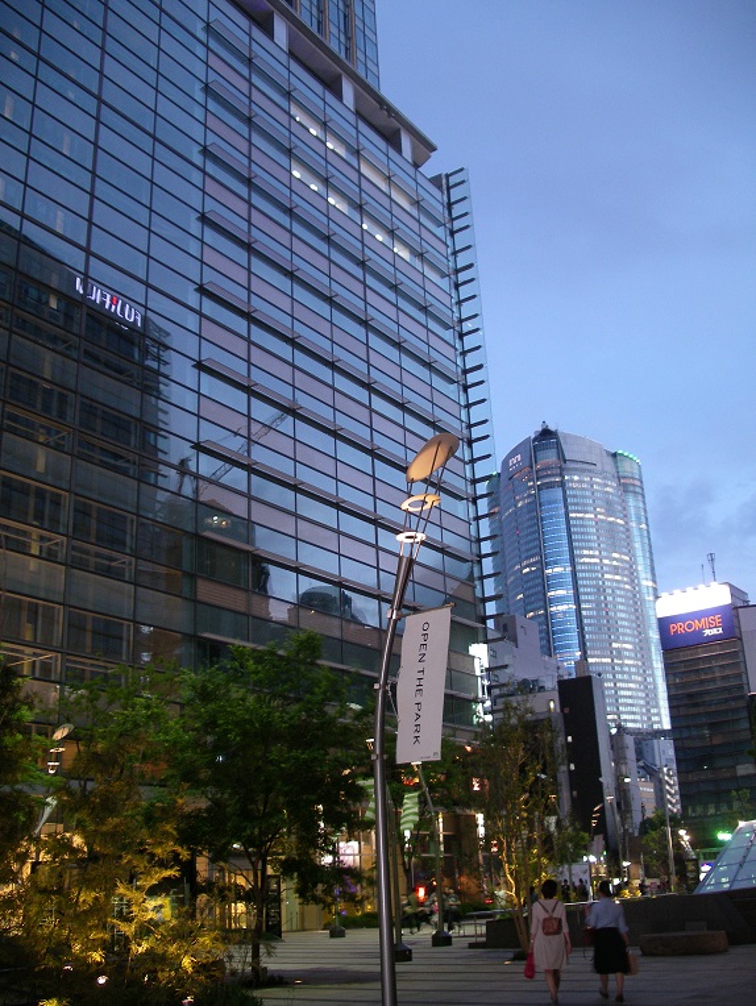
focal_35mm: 37
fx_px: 1076
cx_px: 378
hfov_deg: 38.7
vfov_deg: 50.1
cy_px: 503
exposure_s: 1/5
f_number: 2.8
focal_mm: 7.8
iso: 200
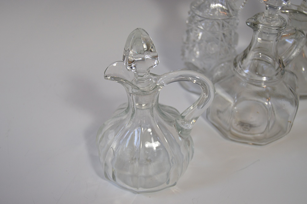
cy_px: 102
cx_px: 154
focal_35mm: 48
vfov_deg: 28.0
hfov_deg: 41.1
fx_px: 409
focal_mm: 32
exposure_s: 1/100
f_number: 5
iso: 400
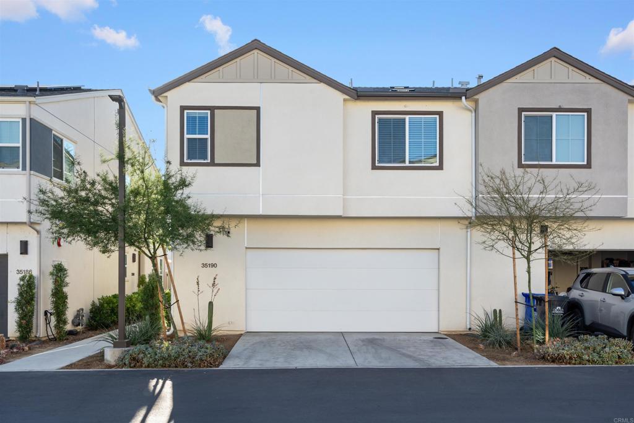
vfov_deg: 40.0
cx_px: 317
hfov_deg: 57.2
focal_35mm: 33
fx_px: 581
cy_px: 212
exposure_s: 1/80
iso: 400
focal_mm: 33
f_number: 11
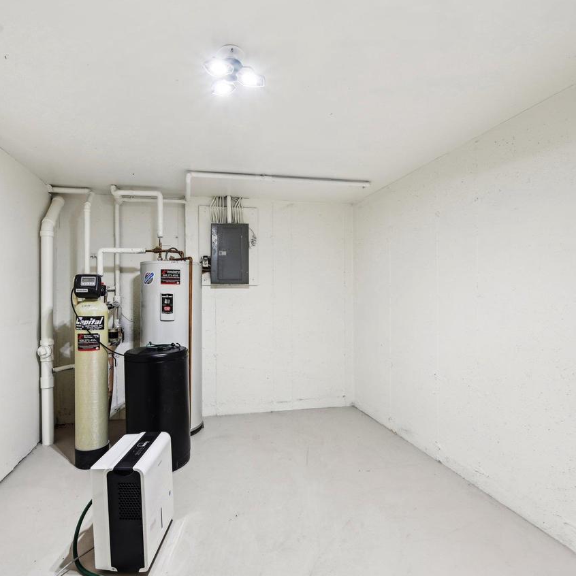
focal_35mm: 18
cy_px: 289
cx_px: 249
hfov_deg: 80.3
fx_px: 339
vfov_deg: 80.7
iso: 400
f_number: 8
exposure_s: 1/20
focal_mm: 14
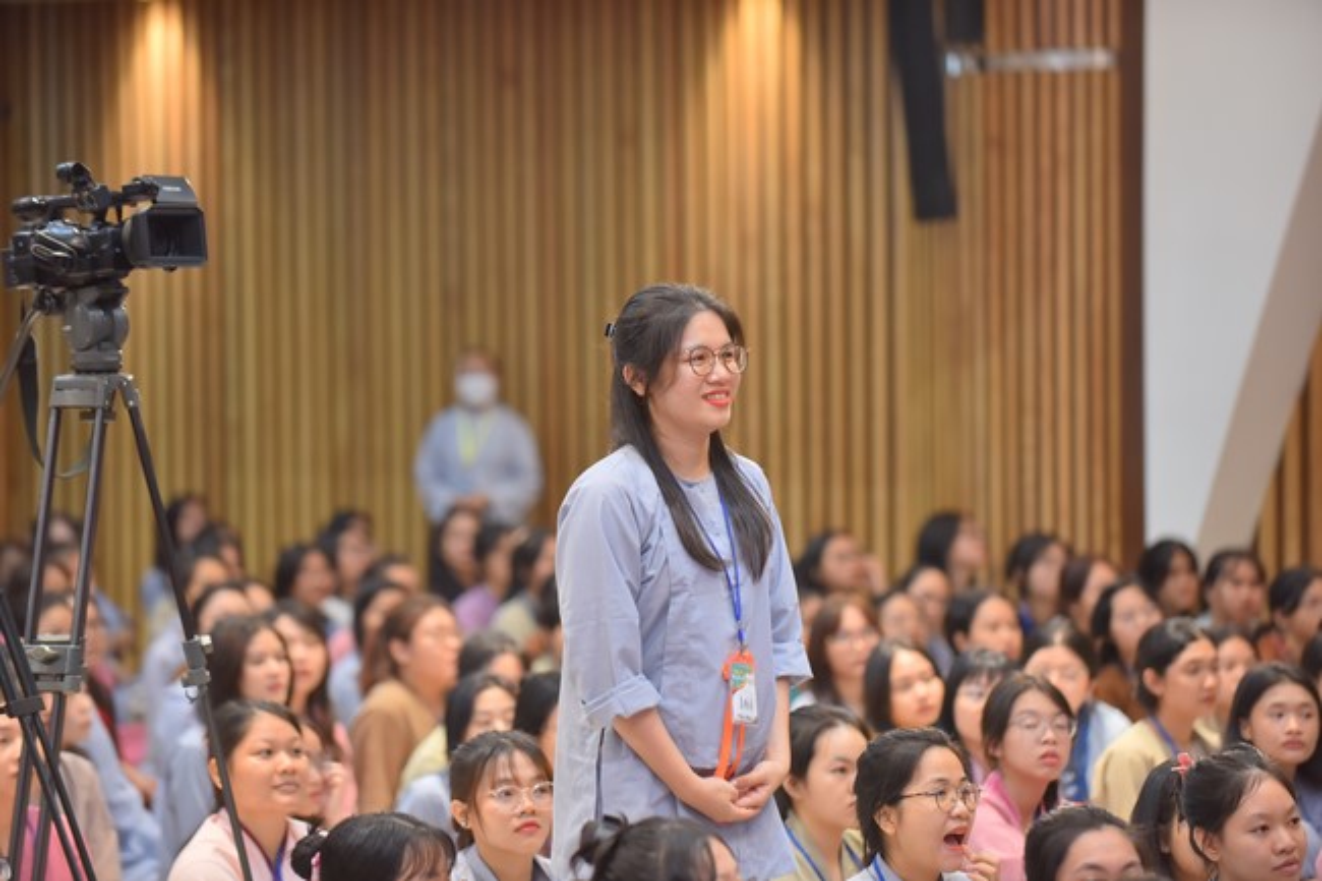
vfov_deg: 10.2
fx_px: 4956
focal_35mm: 135
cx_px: 661
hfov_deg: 15.2
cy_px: 440
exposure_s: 1/100
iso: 800
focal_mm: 135
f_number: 2.8
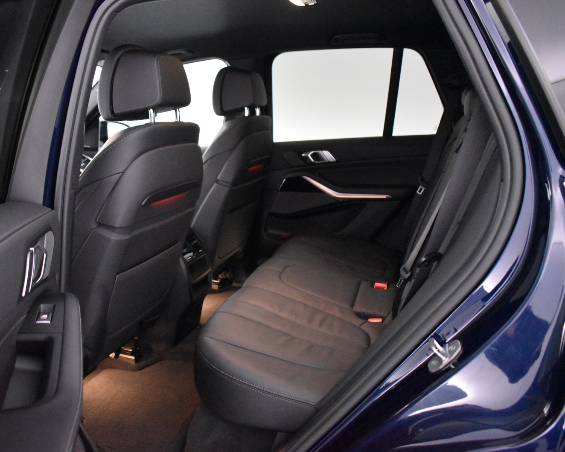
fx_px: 518
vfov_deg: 47.1
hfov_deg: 56.9
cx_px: 241
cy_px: 223
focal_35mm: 31
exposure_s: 1/60
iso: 8000
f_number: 3.5
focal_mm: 18
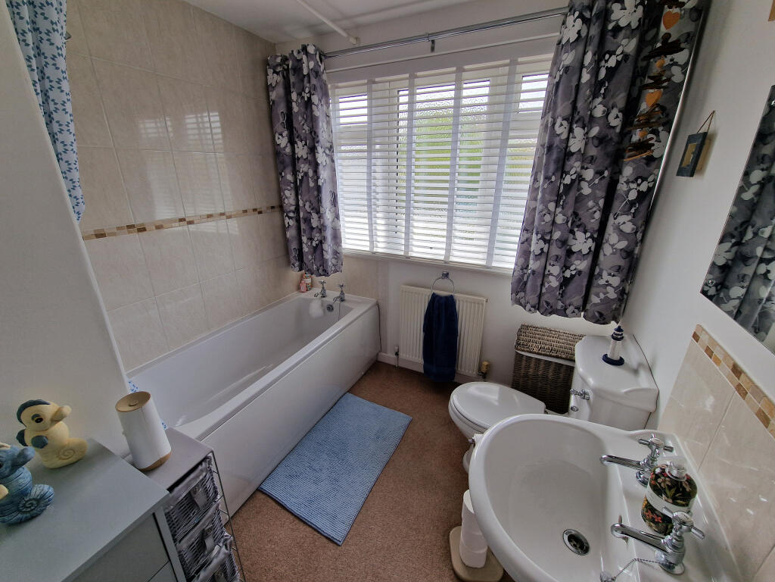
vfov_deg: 89.9
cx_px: 388
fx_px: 291
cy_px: 291
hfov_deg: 106.2
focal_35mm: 13
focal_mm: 2.2
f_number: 2.2
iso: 50
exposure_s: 1/319
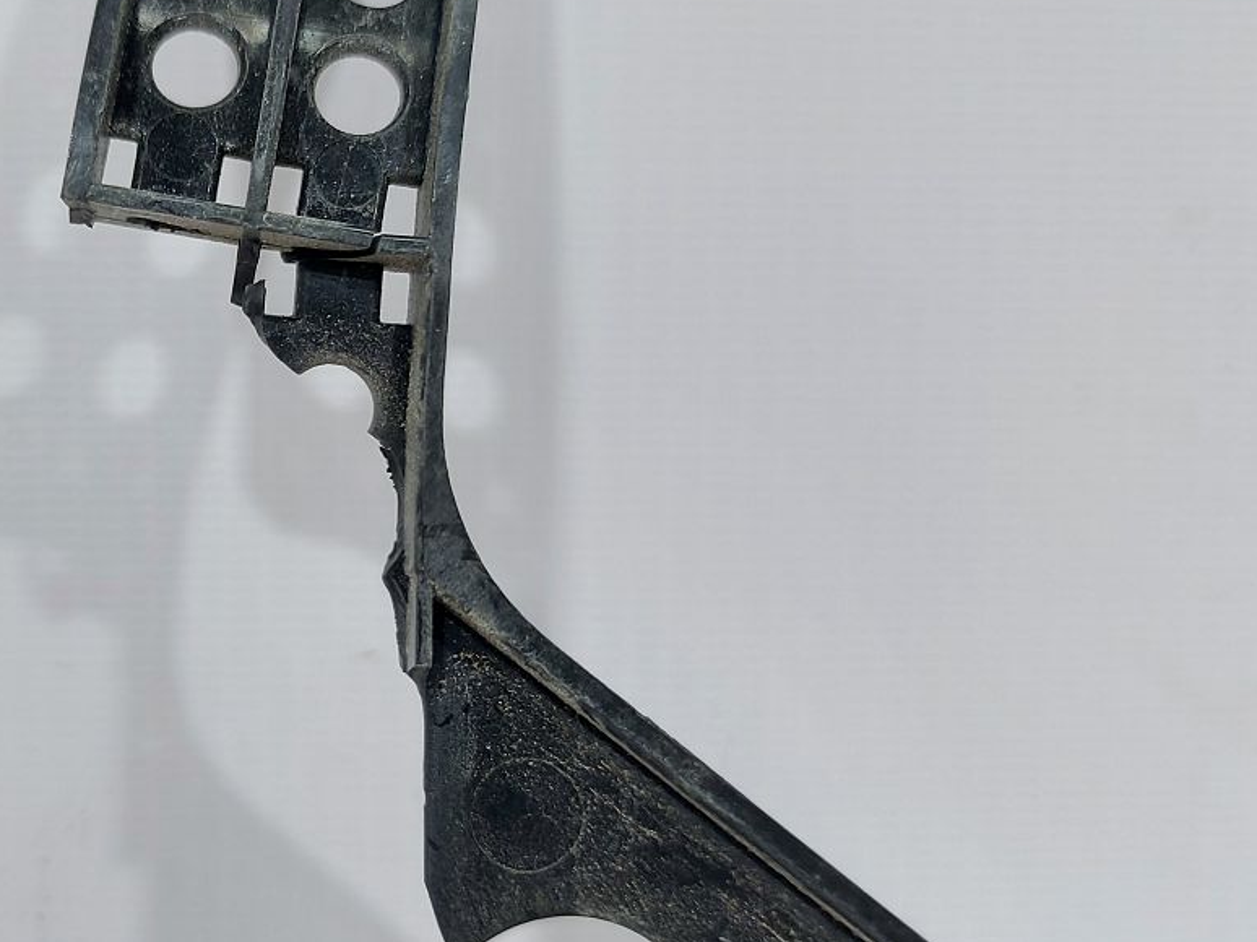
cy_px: 456
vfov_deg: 33.6
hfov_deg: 41.5
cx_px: 207
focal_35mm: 43
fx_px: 1561
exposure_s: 1/50
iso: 80
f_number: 1.8
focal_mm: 5.23
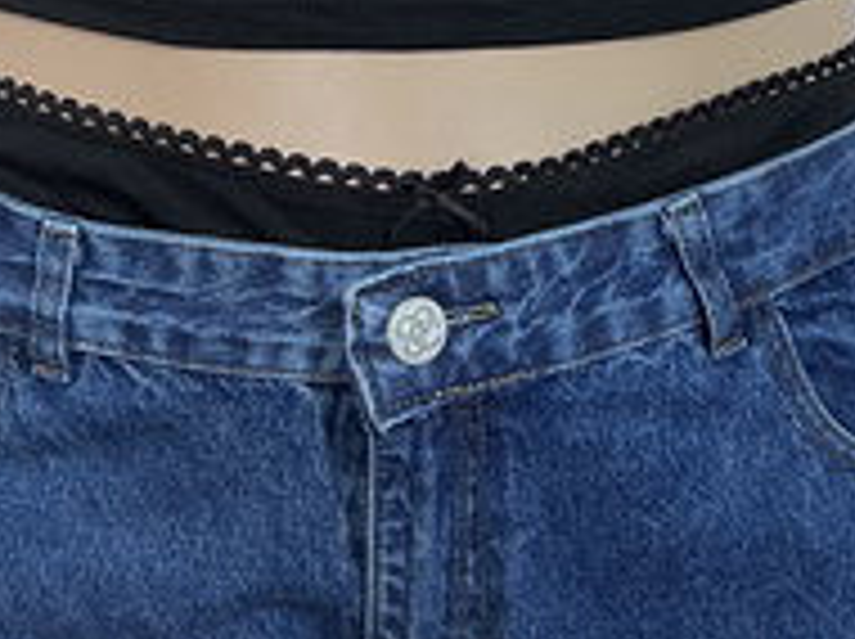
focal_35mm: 73
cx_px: 432
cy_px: -47
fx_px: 1801
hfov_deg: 26.7
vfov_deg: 19.4
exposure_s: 1/50
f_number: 1.5
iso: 160
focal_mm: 5.7
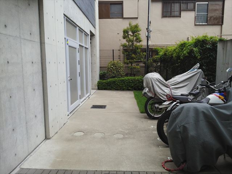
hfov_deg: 65.3
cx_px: 116
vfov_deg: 51.4
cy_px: 87
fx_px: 181
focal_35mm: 27
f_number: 2.4
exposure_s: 1/1000
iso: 71
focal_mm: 2.87
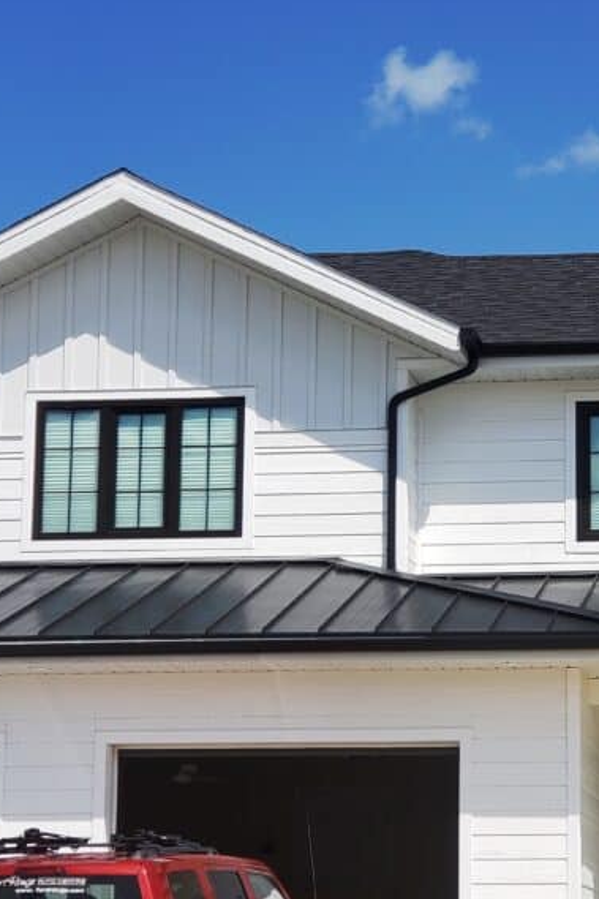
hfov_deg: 18.2
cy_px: 446
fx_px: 1823
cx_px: 583
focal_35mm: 73
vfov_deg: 27.7
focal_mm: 6
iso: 32
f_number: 2.4
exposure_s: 1/1099
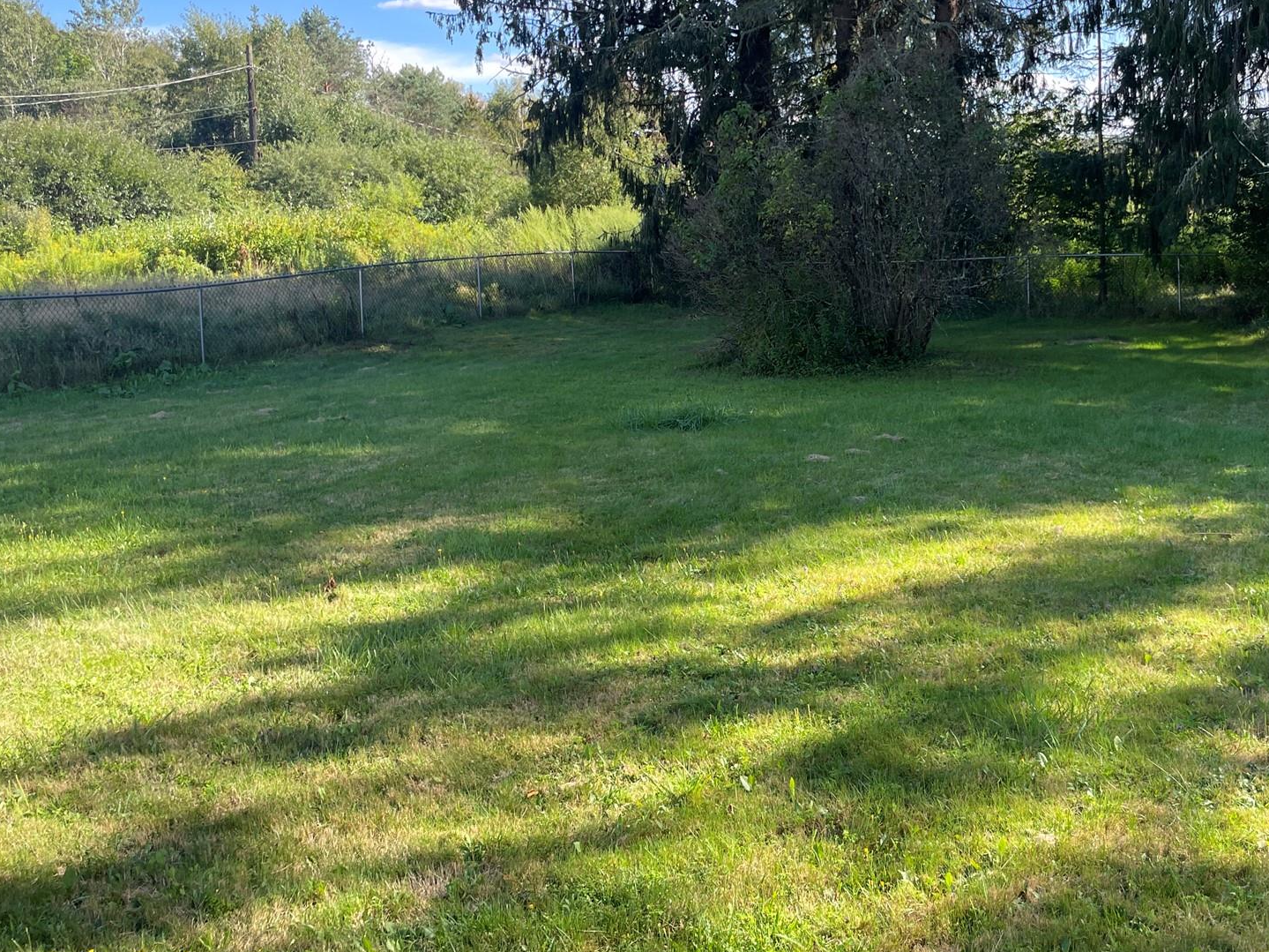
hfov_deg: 49.7
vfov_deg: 38.4
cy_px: 352
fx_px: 1356
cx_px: 785
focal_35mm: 37
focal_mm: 4.2
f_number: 1.6
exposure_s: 1/515
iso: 32
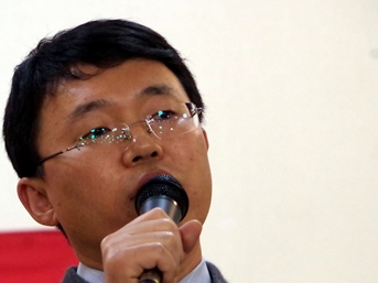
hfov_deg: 5.5
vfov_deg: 4.1
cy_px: 202
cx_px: 128
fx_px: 3952
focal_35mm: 362
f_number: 5.6
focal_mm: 135
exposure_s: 1/100
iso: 3200
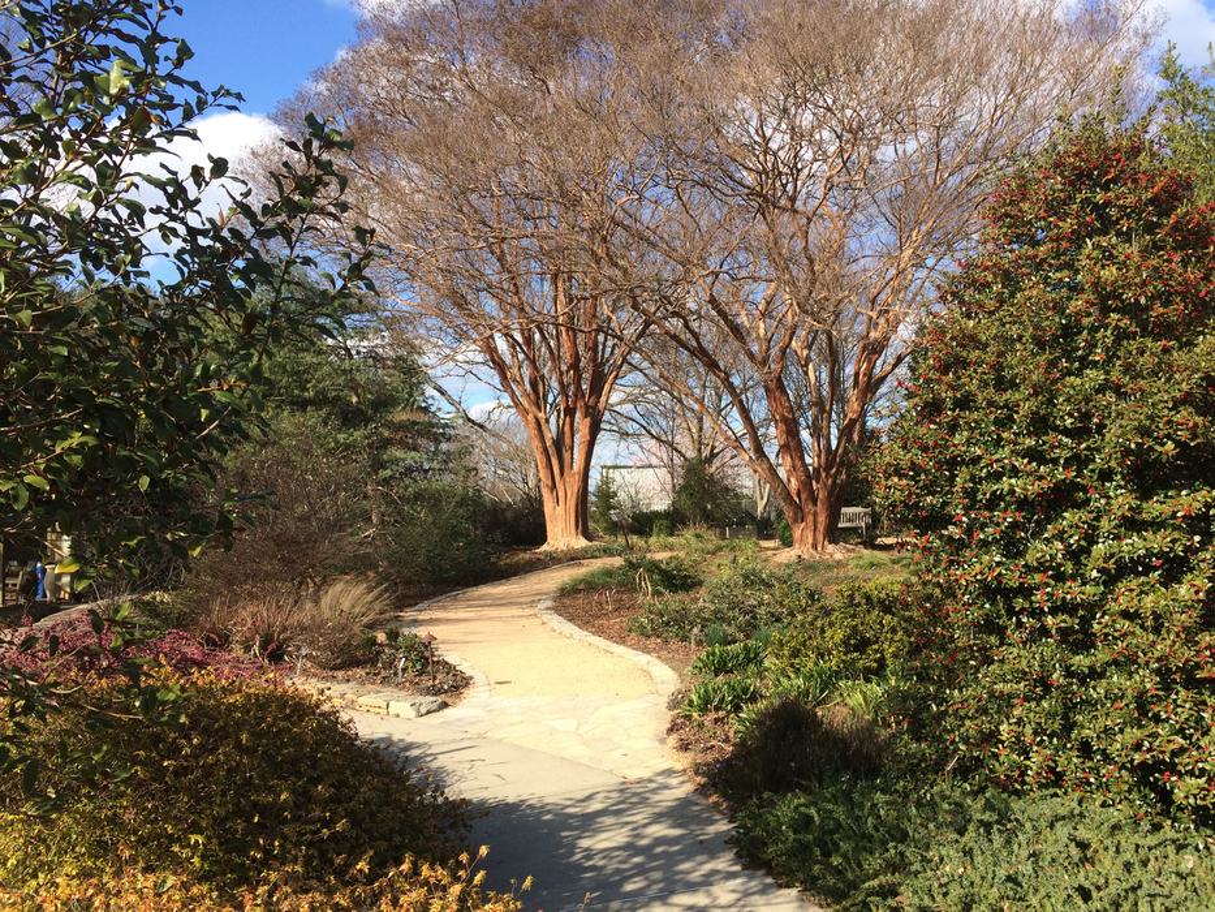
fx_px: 1018
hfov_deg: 61.7
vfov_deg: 48.2
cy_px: 456
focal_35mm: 29
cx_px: 608
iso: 32
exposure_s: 1/1140
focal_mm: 4.15
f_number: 2.2
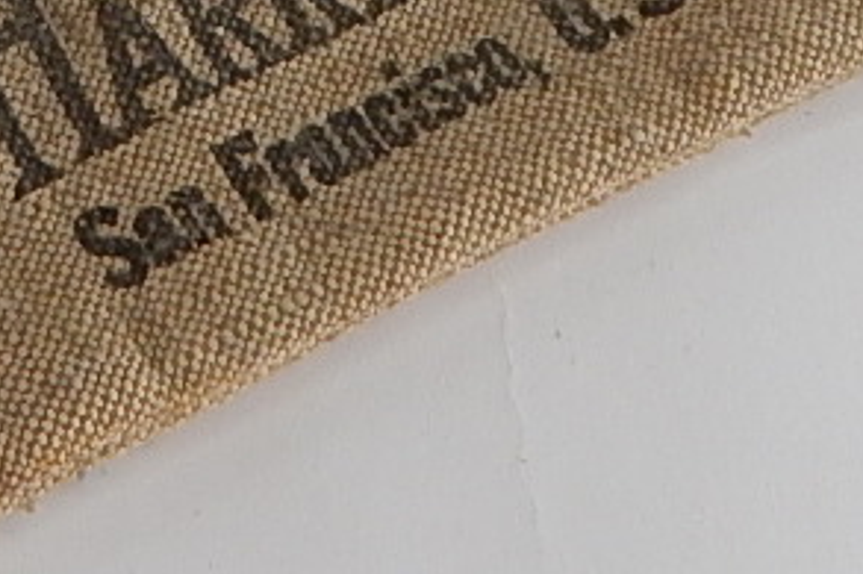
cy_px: -530
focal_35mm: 125
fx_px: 2995
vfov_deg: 10.2
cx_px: -168
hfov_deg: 15.8
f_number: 3
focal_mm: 4
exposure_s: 1/80
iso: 125
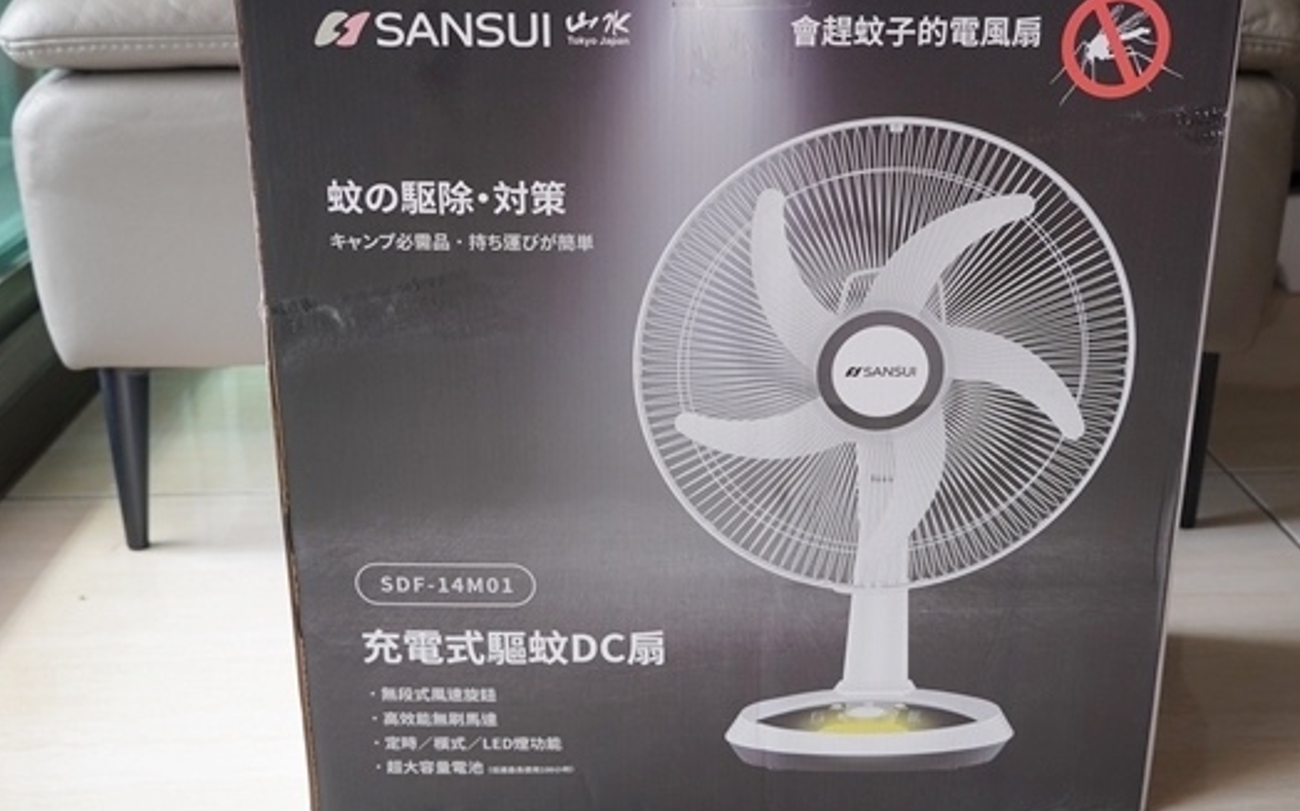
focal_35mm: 44
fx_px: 1545
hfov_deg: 45.6
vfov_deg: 29.4
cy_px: 361
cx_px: 692
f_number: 4.5
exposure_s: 1/40
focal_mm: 23
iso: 500
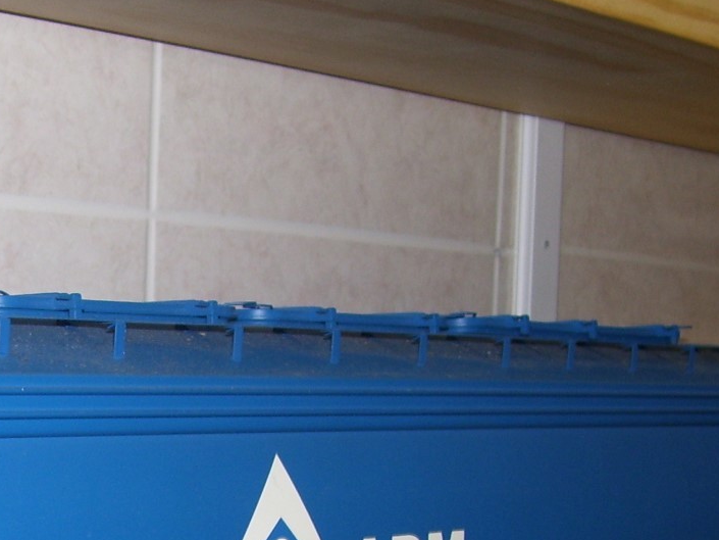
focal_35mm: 84
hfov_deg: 22.3
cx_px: -11
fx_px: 1745
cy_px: 588
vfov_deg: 17.0
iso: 80
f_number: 2.7
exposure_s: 1/60
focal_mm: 6
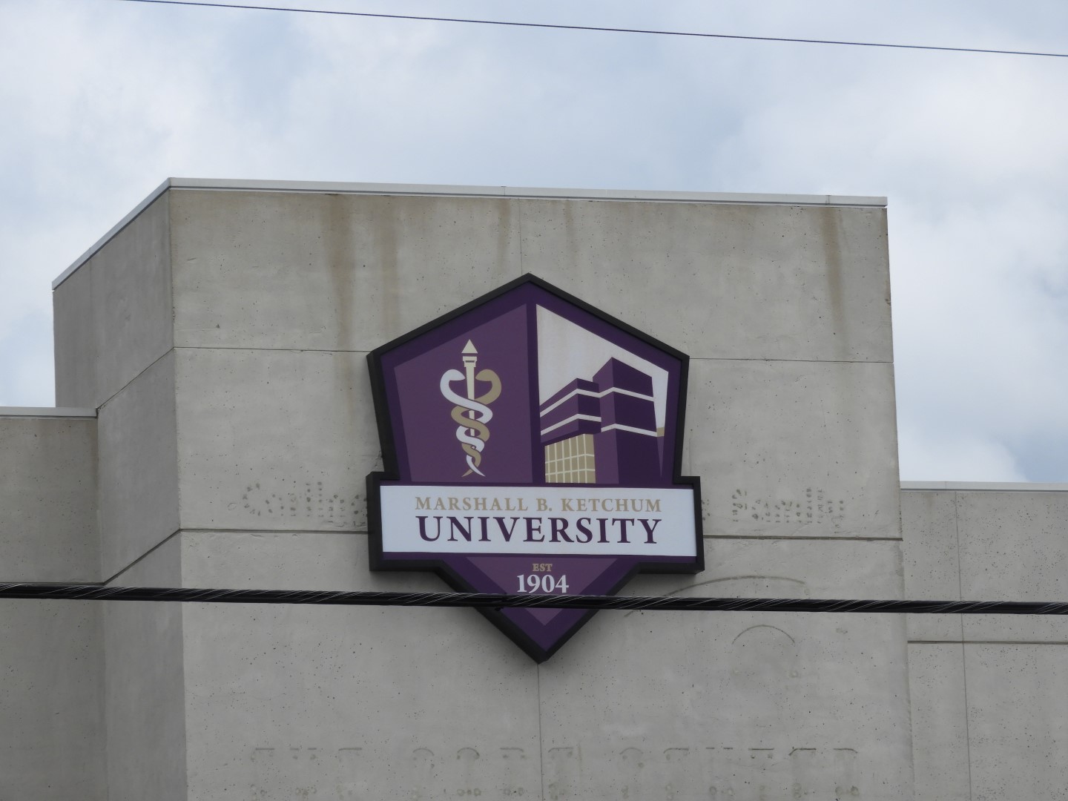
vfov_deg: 6.8
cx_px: 534
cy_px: 400
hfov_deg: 9.0
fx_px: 6788
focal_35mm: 220
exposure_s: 1/640
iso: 100
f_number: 5.3
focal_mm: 39.4
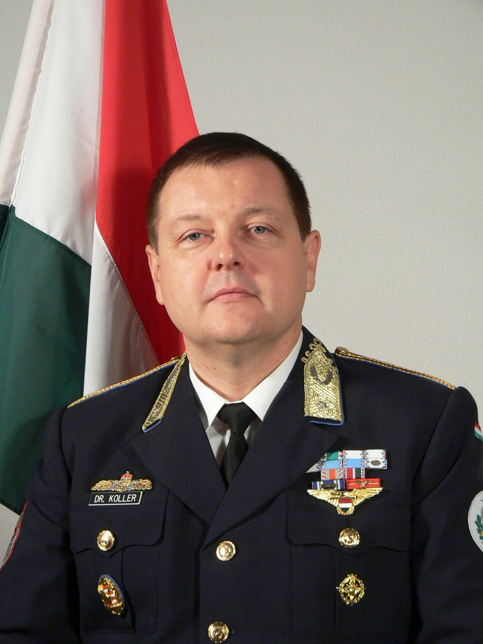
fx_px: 2270
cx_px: 242
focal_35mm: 122
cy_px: 322
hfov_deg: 12.1
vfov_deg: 16.1
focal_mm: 20.2
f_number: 4
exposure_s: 1/25
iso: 200
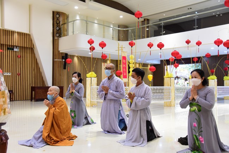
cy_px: 76
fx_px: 242
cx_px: 114
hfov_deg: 50.7
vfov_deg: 35.1
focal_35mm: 38
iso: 3200
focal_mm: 38
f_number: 4.5
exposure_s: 1/160
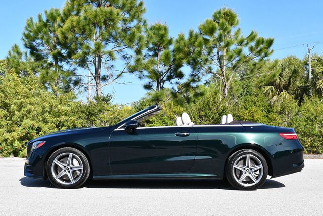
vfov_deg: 26.0
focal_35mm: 52
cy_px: 108
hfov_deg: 38.2
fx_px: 467
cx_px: 162
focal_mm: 26
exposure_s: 1/250
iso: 160
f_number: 8
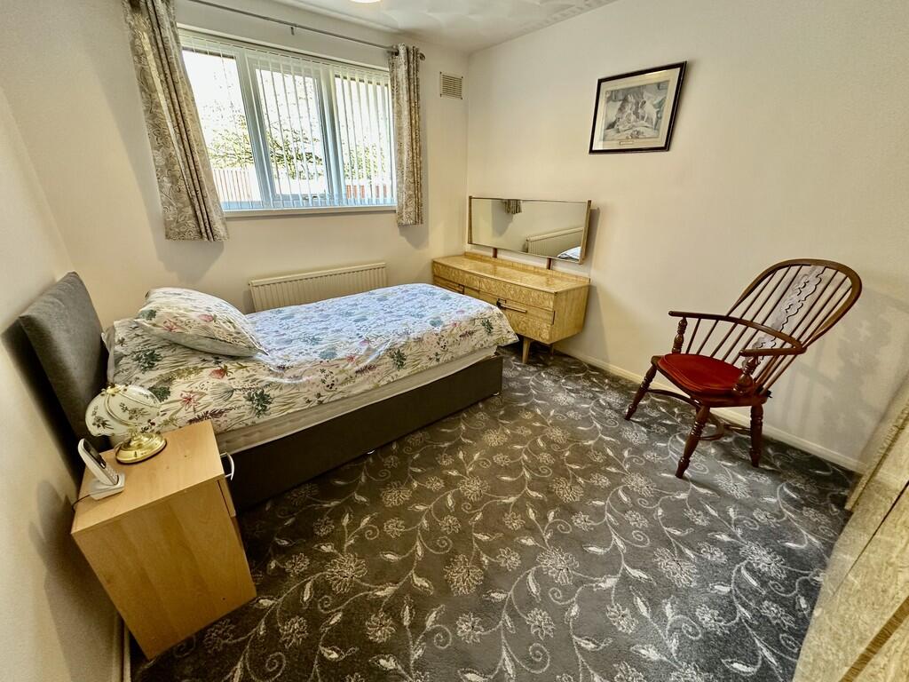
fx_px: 368
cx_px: 454
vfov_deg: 85.7
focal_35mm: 14
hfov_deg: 102.1
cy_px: 341
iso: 200
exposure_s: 1/50
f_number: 2.2
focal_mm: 2.22
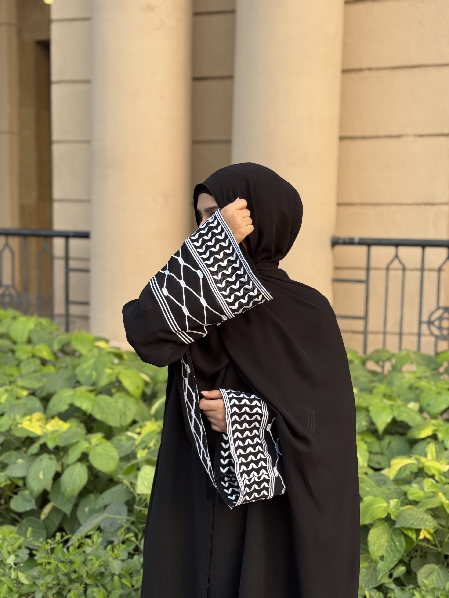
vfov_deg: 39.7
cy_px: 299
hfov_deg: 30.3
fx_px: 830
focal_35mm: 48
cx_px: 224
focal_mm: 6.76
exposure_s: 1/341
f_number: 1.78
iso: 64
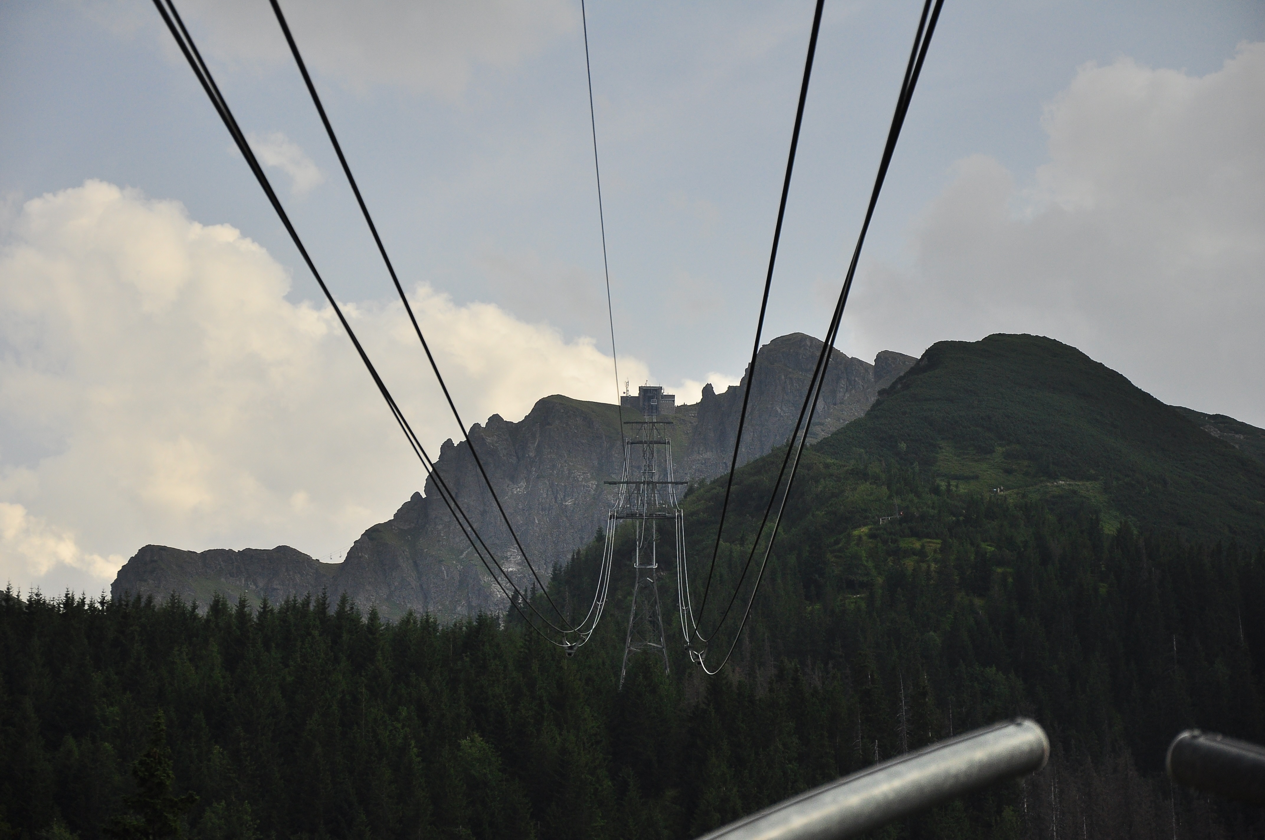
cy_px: 420
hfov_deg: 16.1
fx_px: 4475
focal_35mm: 128
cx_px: 632
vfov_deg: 10.7
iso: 400
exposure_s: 1/3200
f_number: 5.6
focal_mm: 85
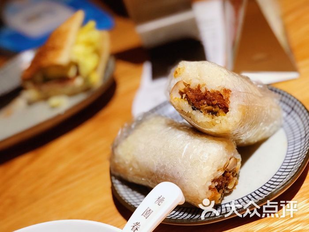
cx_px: 154
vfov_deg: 25.7
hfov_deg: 33.8
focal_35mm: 57
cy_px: 116
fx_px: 509
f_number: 2.8
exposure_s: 1/50
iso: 250
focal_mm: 6.6
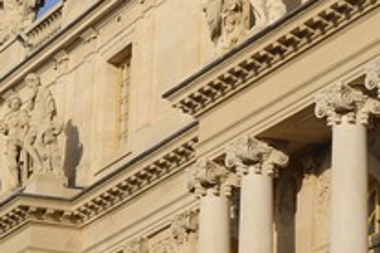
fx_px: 2480
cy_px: 24
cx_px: 149
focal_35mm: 235
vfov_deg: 5.8
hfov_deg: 8.8
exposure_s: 1/400
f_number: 10
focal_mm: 116
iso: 200
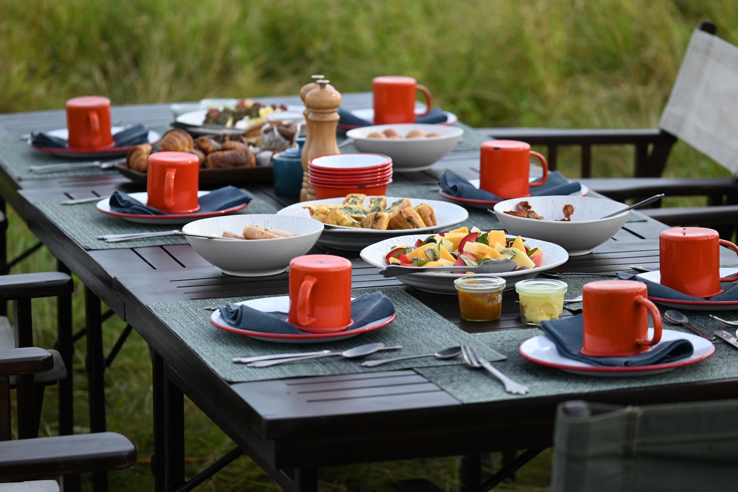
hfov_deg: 13.7
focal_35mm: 150
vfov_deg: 9.2
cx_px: 369
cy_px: 246
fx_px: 3076
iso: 280
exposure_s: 1/800
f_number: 5
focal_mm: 150
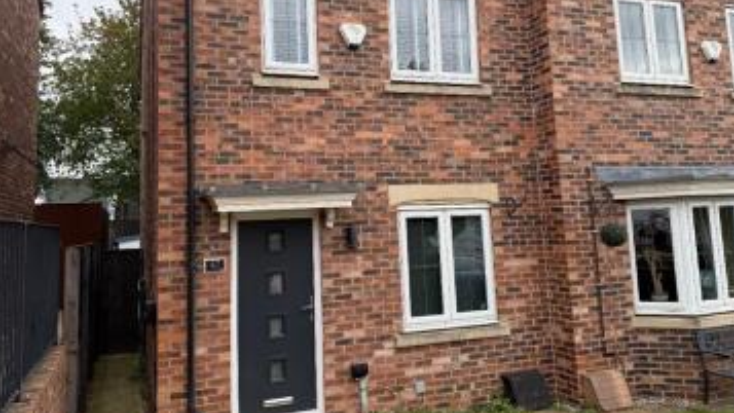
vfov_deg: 37.5
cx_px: 363
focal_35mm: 31
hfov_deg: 62.6
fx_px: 603
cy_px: 145
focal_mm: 6.76
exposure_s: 1/796
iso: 80
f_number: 1.78
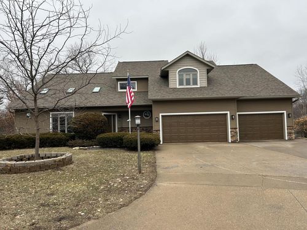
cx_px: 154
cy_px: 115
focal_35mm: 26
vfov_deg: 53.1
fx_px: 231
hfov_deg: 67.3
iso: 32
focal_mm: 5.7
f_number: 1.5
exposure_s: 1/121
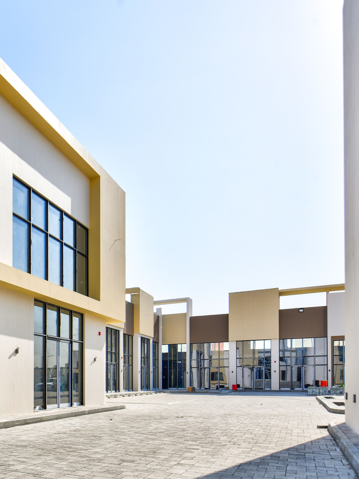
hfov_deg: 42.1
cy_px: 240
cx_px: 4
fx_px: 401
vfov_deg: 61.7
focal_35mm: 29
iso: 100
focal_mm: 20
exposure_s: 1/320
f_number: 9
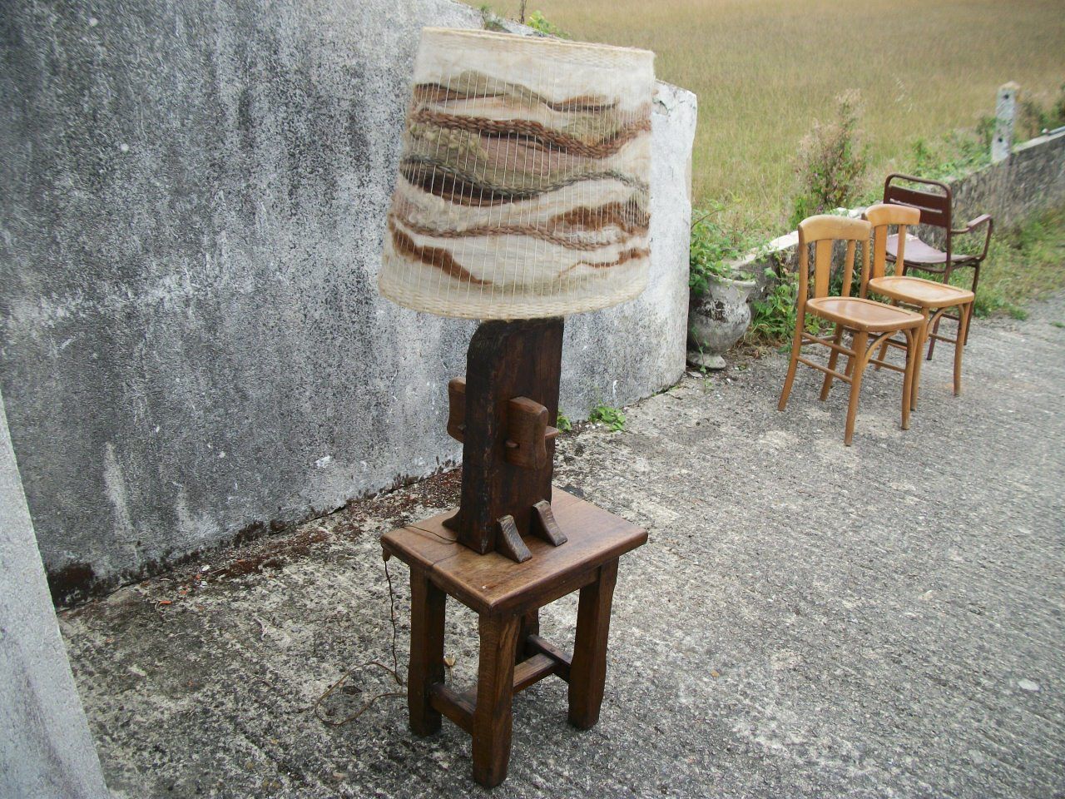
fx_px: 985
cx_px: 532
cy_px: 400
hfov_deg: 56.8
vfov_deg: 44.2
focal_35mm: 32
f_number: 2.9
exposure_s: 1/160
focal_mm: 5.7
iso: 80
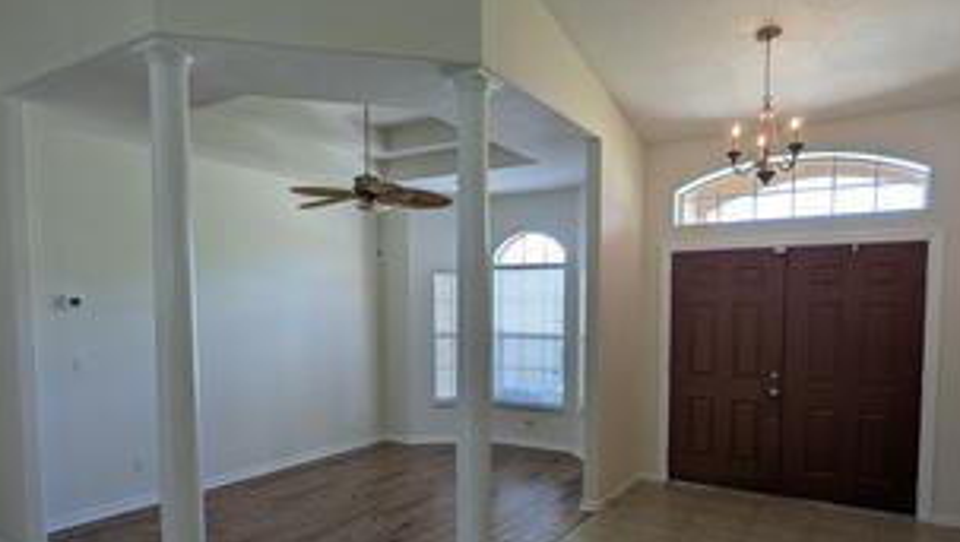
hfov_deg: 78.6
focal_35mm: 23
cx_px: 504
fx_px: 586
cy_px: 339
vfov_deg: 49.1
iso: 93
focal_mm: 2.35
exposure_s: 1/120
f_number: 2.2
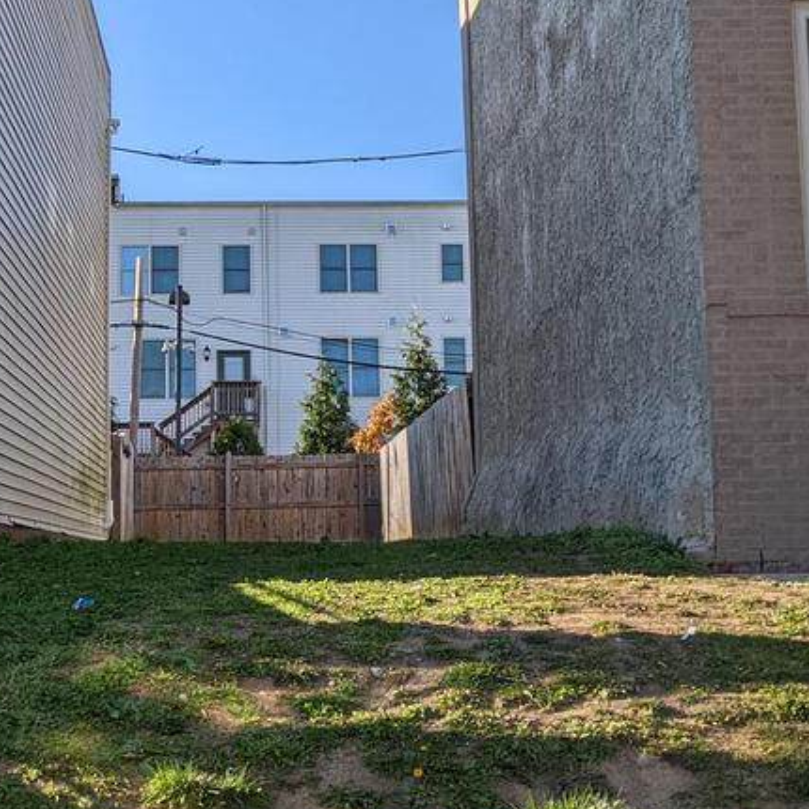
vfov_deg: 28.6
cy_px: 342
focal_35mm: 60
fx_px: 1586
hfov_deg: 28.5
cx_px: 282
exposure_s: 1/1949
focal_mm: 4.38
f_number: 1.73
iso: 41
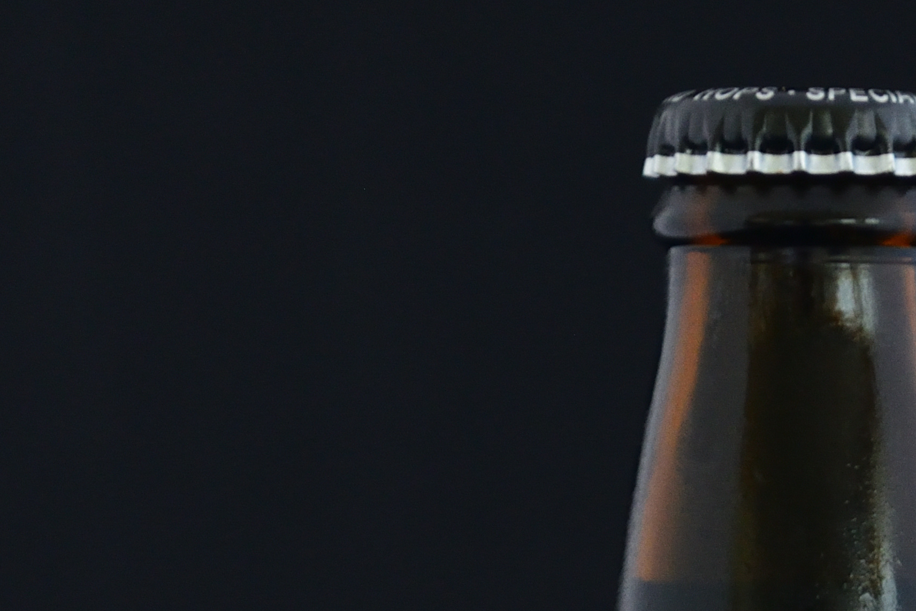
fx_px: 7660
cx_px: 1367
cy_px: 1302
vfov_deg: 4.5
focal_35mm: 301
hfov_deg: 6.7
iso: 800
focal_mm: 70
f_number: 4
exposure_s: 1/60
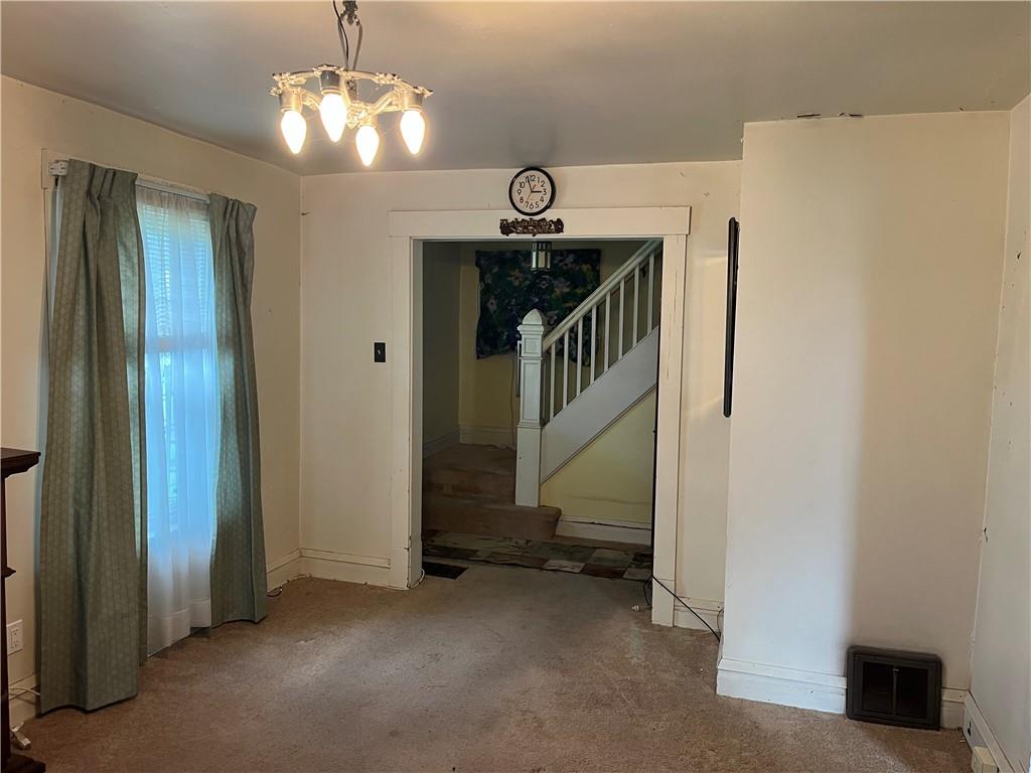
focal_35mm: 26
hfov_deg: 67.3
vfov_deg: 53.1
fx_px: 774
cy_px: 386
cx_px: 516
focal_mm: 5.1
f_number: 1.6
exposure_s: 1/60
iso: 200
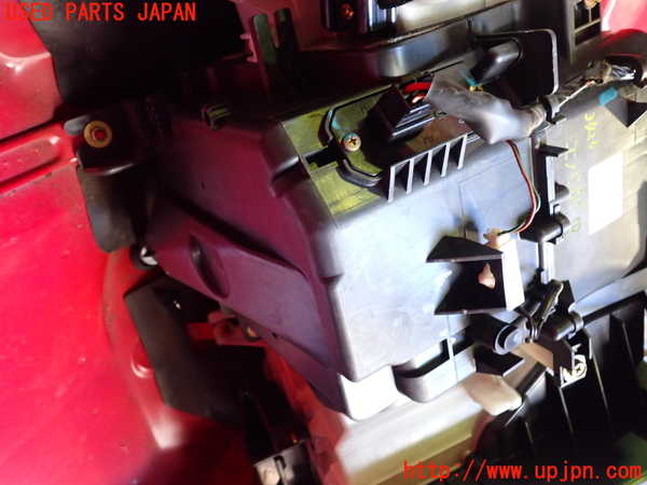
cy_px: 242
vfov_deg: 46.8
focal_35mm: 30
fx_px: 561
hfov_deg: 60.0
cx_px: 324
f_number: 2.3
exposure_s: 1/30
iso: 500
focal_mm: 5.4
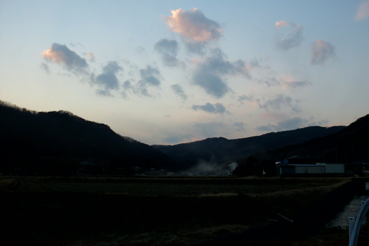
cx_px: 203
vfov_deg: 42.3
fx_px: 318
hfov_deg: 60.2
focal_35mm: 31
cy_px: 124
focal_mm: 5
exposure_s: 1/145
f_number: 3.3
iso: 100
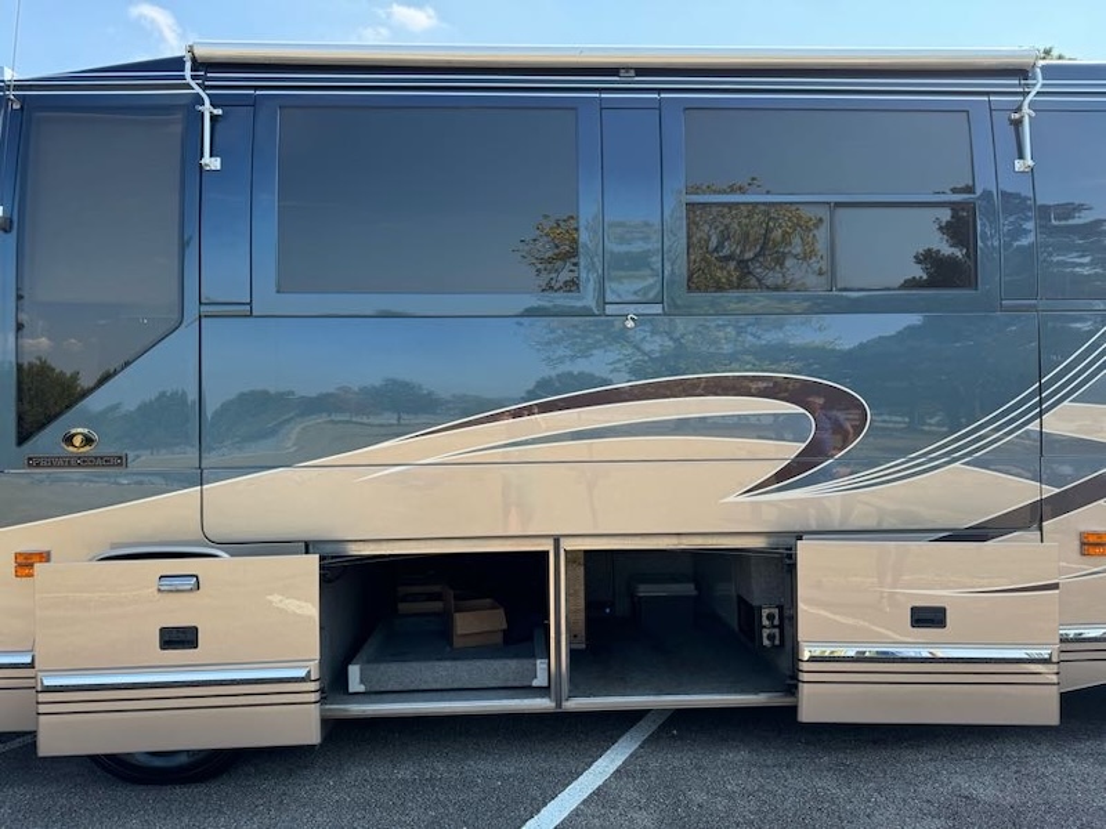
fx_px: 767
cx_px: 553
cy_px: 414
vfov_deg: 56.8
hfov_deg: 71.6
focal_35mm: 24
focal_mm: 6.76
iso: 80
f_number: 1.78
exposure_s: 1/876
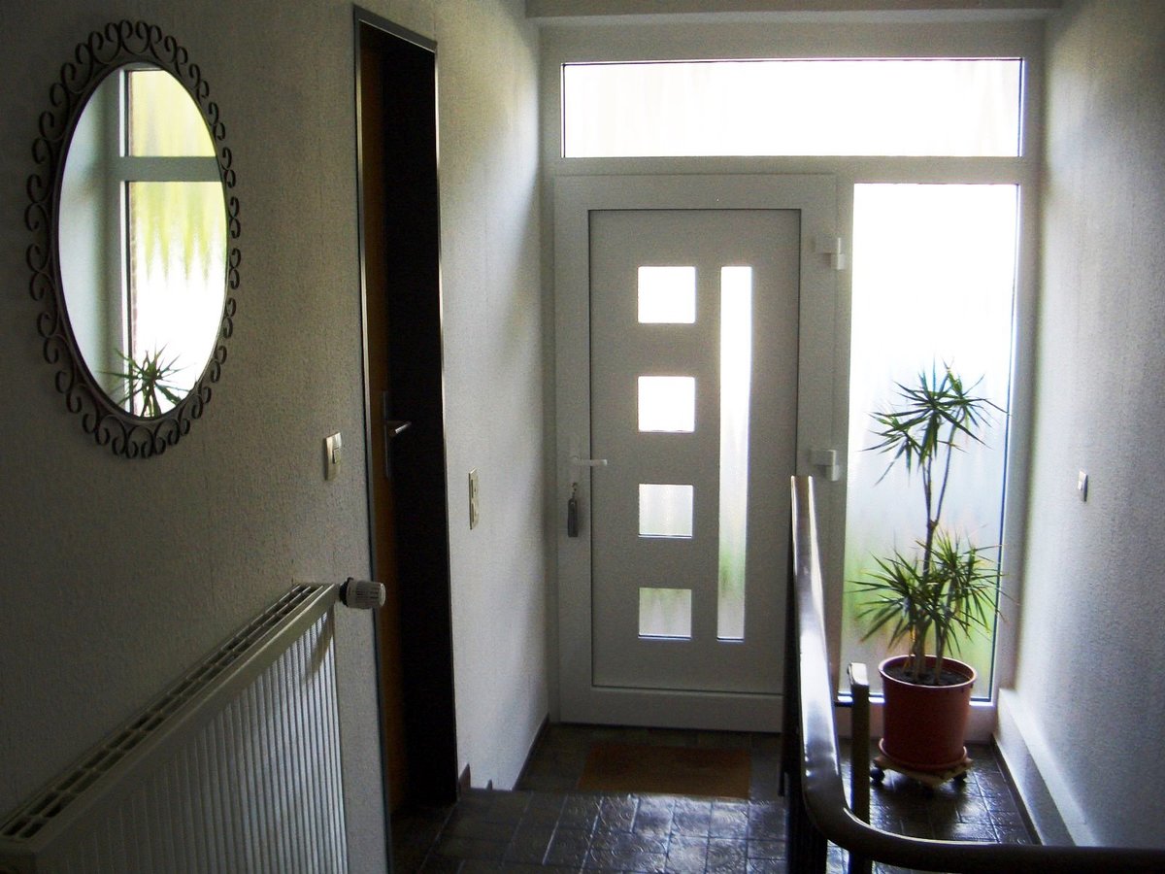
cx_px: 582
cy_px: 437
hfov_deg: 52.6
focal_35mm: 35
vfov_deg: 40.7
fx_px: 1178
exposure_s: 1/160
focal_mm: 5.8
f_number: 2.6
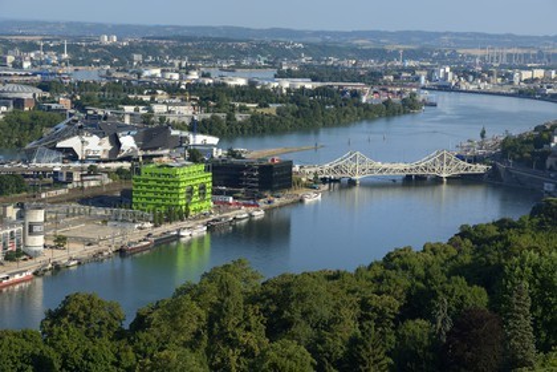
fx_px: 1624
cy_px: 186
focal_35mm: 105
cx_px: 278
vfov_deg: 13.0
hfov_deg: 19.5
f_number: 10
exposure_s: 1/320
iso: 200
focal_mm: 105
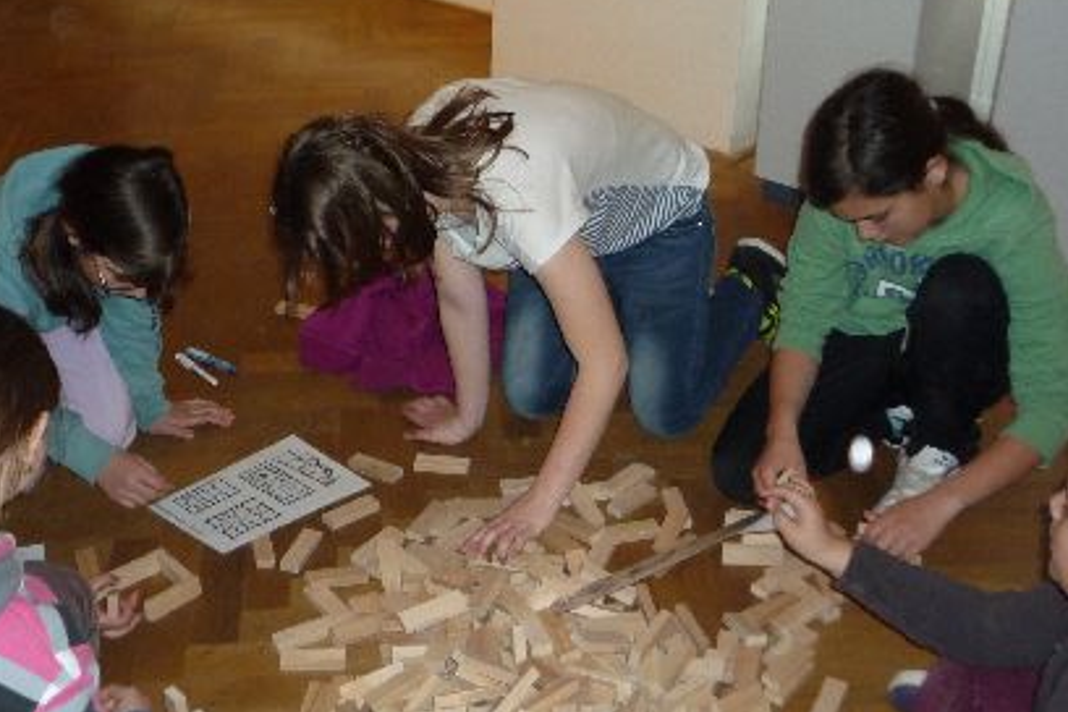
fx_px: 1454
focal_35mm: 49
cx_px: 487
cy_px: 382
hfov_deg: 40.3
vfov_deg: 27.5
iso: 200
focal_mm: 5.2
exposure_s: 1/30
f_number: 3.3
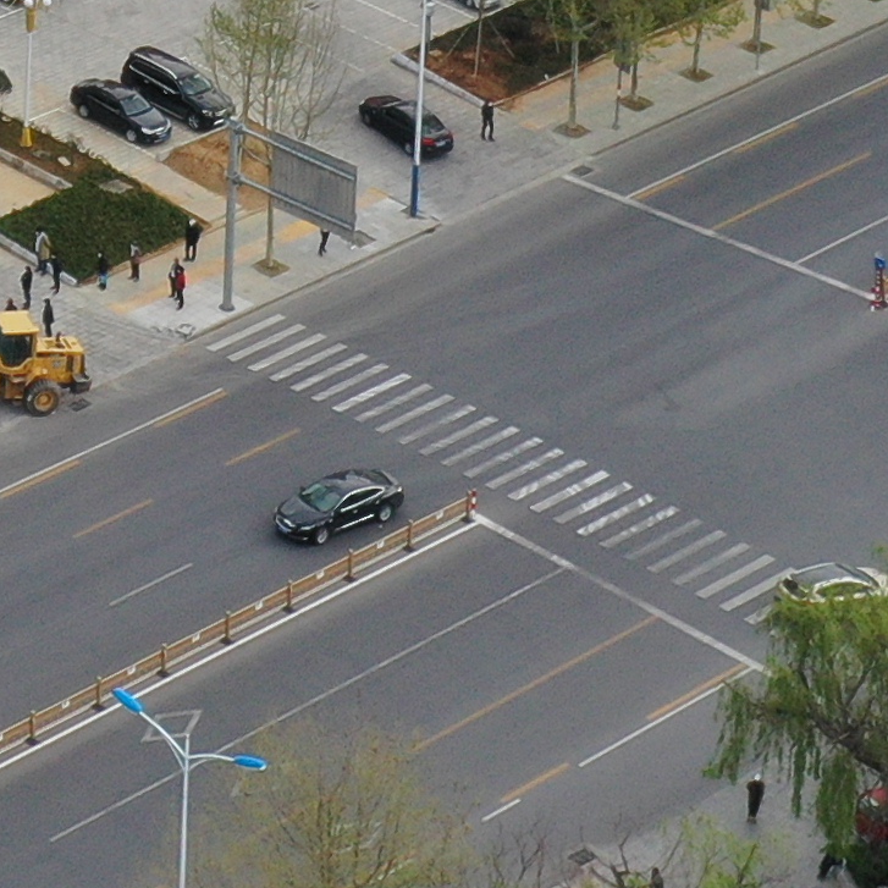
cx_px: -713
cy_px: -1165
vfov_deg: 8.9
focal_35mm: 179
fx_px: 5195
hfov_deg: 9.3
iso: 100
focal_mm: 10.26
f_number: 5.6
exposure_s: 1/320
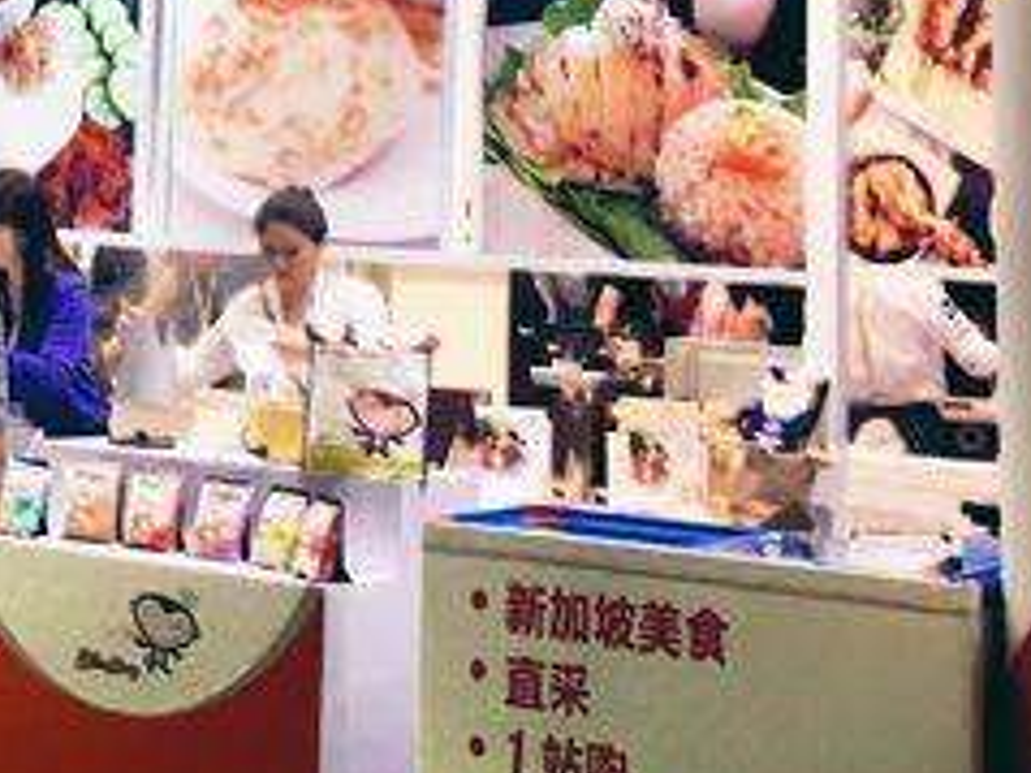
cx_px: -78
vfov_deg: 14.6
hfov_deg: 19.5
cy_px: -220
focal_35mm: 97
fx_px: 2888
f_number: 2.2
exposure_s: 1/33
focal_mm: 4.15
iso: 25
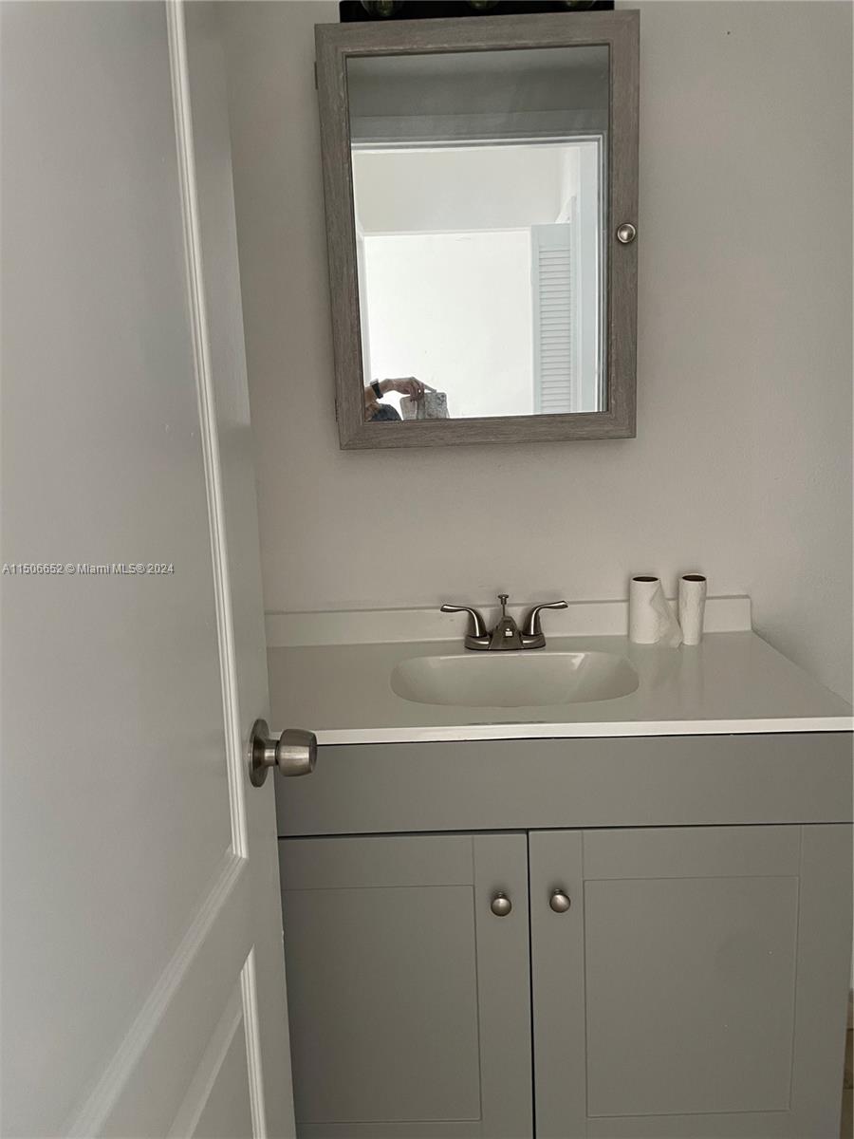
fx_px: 855
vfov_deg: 67.3
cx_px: 427
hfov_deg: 53.1
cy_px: 570
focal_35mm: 26
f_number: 1.6
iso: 200
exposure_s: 1/60
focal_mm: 4.2
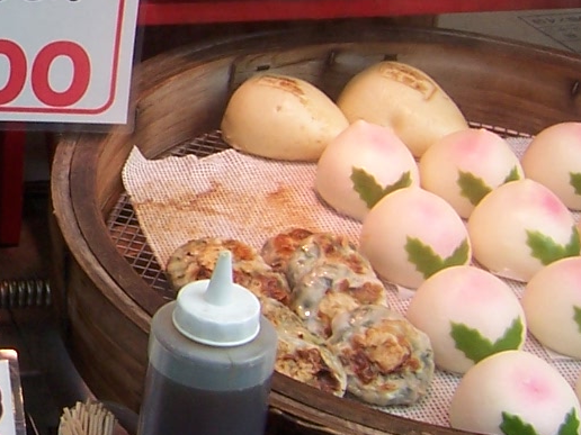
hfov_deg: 17.1
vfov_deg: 13.8
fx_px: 1779
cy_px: 33
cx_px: -245
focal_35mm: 106
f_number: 3.4
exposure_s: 1/180
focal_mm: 5.5
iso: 80
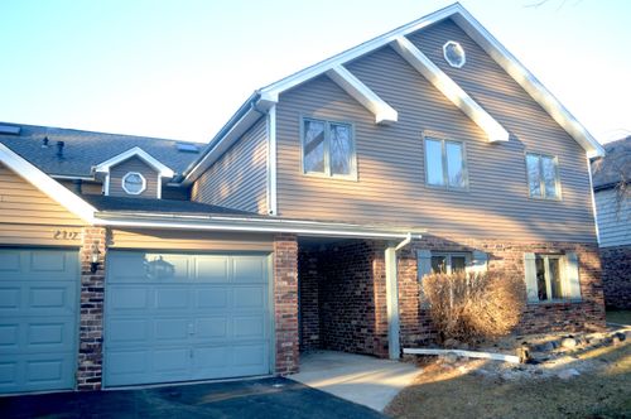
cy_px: 210
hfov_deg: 67.4
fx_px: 473
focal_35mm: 27
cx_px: 316
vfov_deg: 47.8
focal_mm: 18
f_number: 4
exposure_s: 1/125
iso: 140
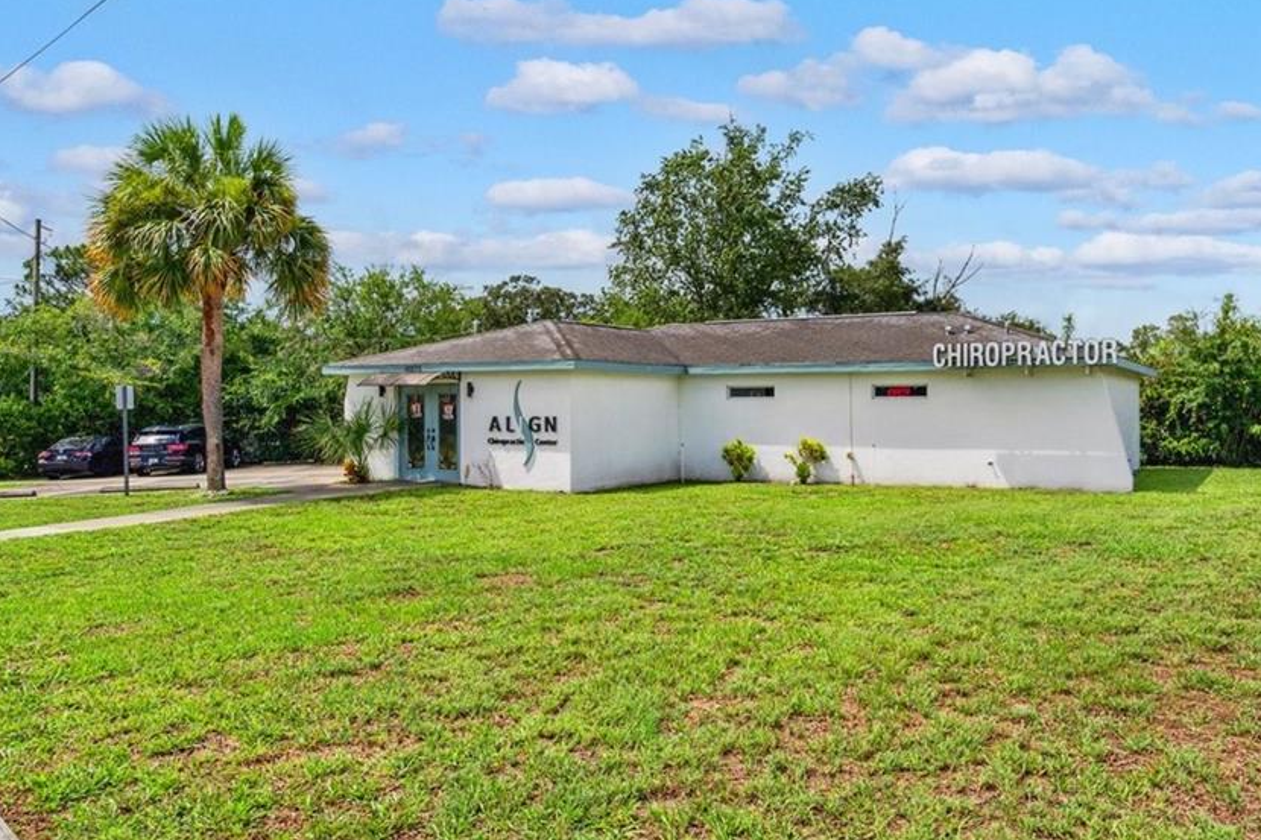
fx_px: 946
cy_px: 386
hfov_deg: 66.5
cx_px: 775
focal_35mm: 27
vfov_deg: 47.9
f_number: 7.1
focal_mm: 14
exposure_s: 1/200
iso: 80
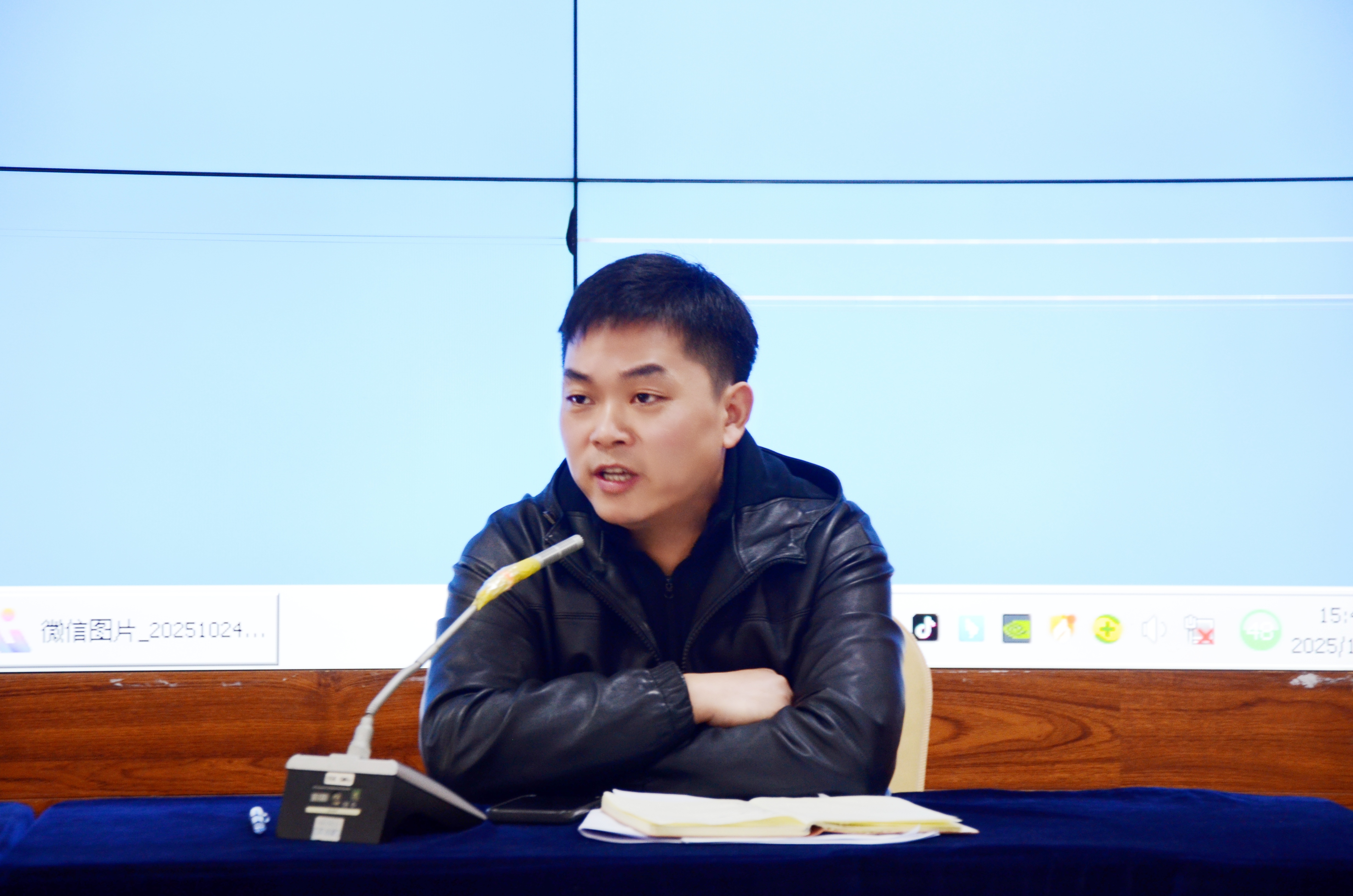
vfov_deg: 12.1
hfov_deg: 18.2
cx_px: 676
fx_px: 4219
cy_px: 448
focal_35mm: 112
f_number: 5.3
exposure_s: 1/40
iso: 800
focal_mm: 75
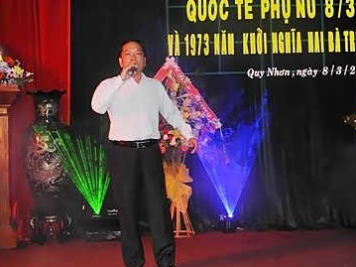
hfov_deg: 28.2
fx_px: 709
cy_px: 120
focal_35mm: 69
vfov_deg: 21.3
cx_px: 178
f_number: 3.5
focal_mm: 11.8
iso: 220
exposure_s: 1/30
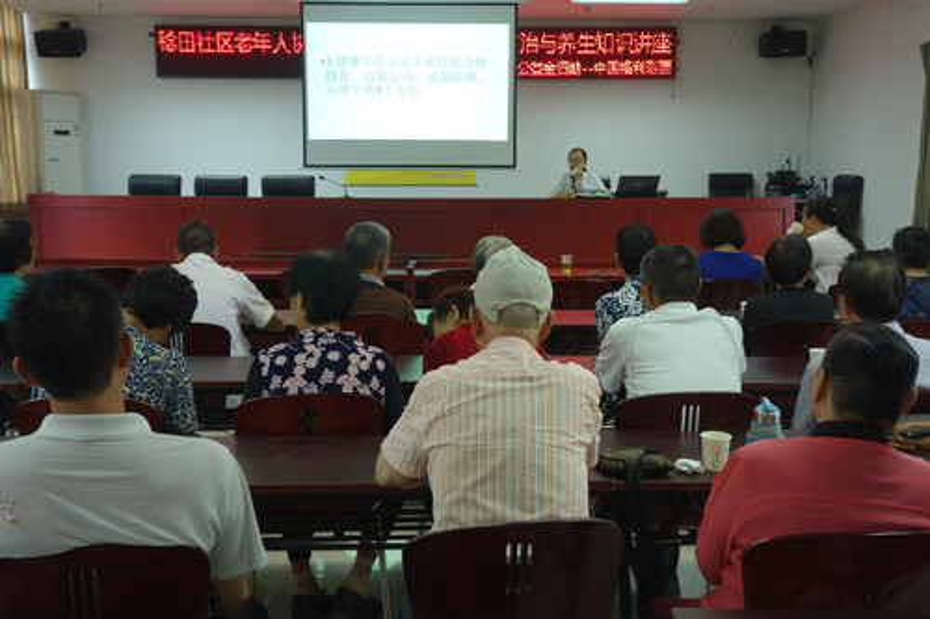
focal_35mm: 41
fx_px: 1059
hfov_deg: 47.4
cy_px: 310
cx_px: 465
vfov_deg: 32.6
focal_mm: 15.28
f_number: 2.8
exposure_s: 1/50
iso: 250
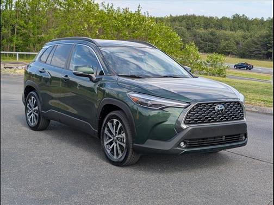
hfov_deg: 38.9
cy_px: 102
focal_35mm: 49
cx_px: 137
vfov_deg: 29.7
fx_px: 388
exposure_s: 1/833
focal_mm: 6.9
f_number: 1.68
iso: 26
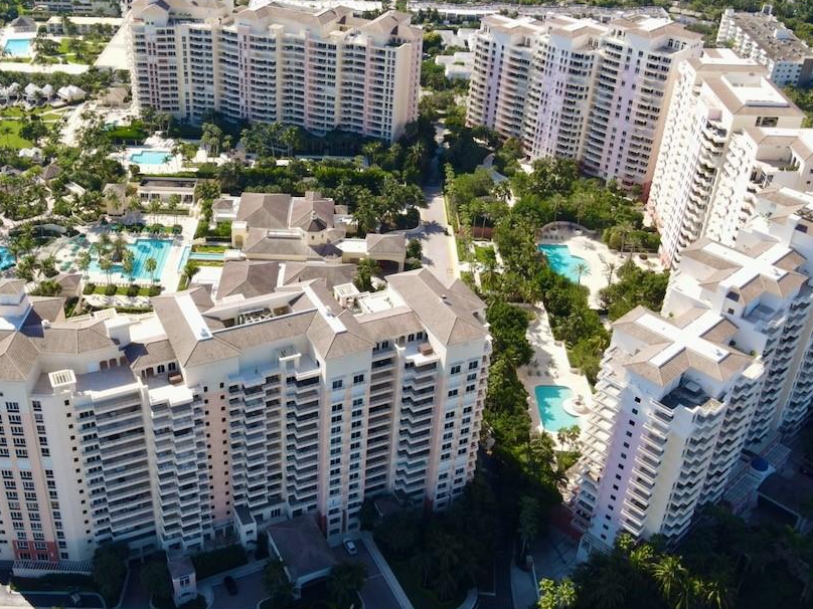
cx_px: 310
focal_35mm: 38
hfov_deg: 48.6
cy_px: 276
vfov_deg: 37.7
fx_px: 892
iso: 110
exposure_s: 1/500
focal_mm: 4.5
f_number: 2.8
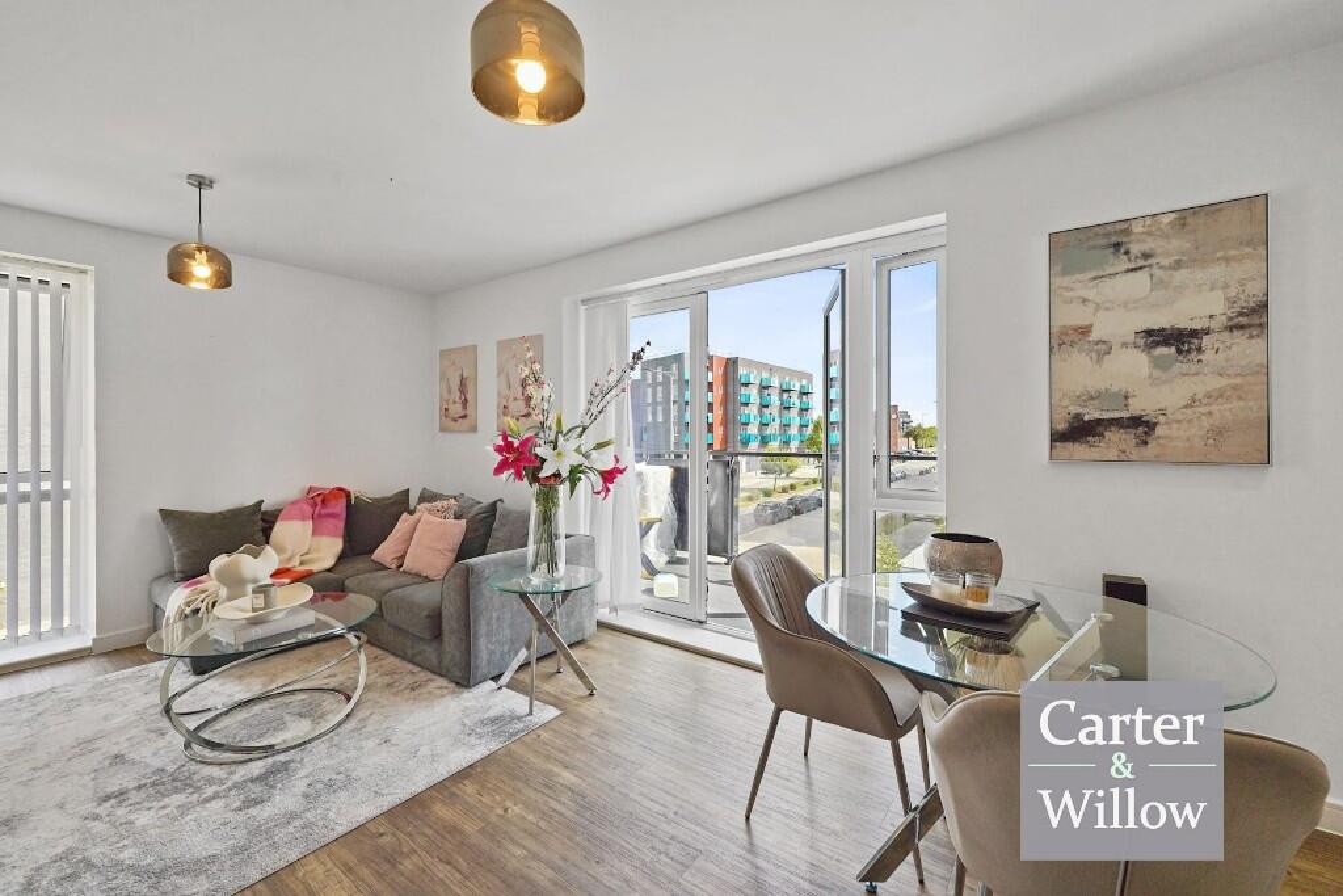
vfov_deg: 81.2
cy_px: 448
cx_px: 672
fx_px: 522
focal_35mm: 14
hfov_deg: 104.2
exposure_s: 1/160
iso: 400
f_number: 8
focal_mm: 14
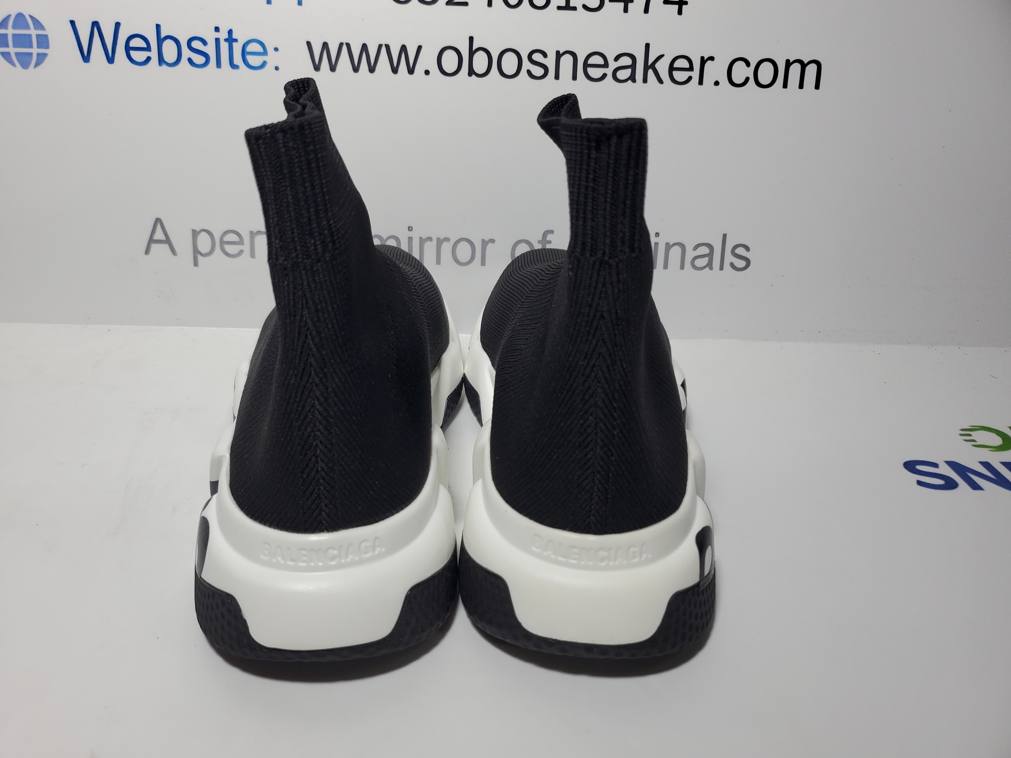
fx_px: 759
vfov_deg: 53.1
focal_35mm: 26
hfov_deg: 67.3
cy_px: 379
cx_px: 506
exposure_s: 1/479
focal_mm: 4.3
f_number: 1.5
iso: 50
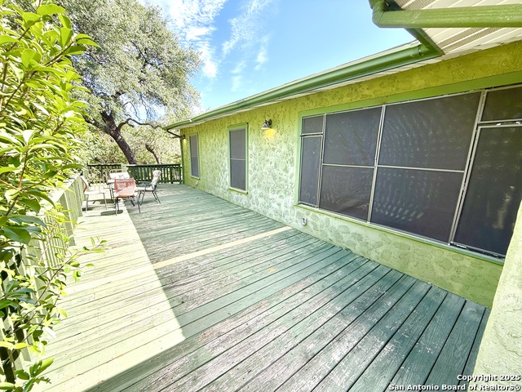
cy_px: 196
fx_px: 211
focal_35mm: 14
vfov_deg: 85.7
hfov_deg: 102.1
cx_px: 261
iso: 50
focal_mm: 2.22
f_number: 2.2
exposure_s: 1/174
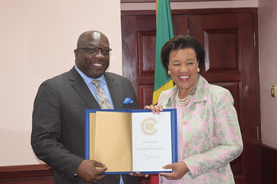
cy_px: 92
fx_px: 600
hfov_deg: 26.0
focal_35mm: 78
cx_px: 138
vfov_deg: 17.5
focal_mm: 52
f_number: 7.1
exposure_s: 1/60
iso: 1600
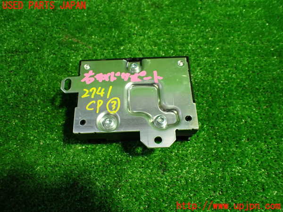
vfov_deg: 46.8
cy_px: 106
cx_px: 142
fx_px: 245
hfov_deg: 60.0
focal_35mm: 30
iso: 640
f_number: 2.3
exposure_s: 1/125
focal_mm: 5.4
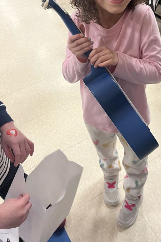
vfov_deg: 46.9
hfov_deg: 33.1
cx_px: 110
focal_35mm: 40
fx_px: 268
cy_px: 64
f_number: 1.6
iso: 250
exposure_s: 1/60
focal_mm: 5.1
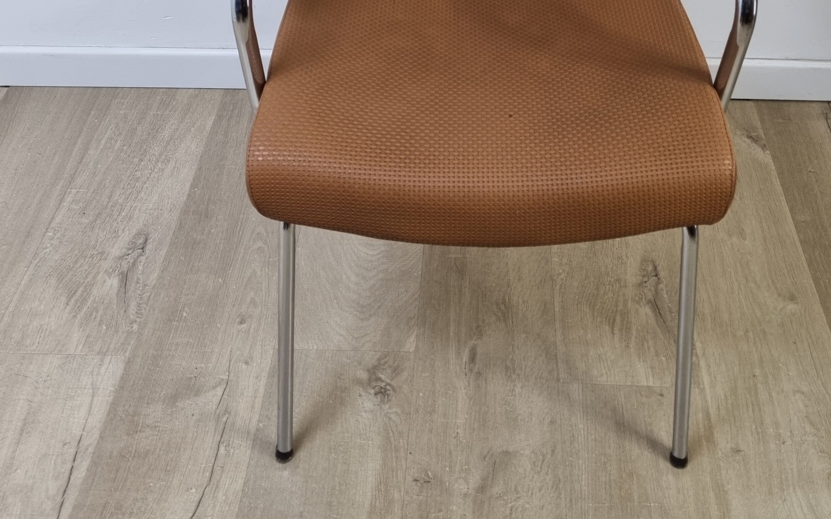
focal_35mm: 45
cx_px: 448
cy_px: -89
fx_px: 1019
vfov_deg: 25.8
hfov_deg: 44.3
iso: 200
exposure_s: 1/50
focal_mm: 5.4
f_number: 1.8
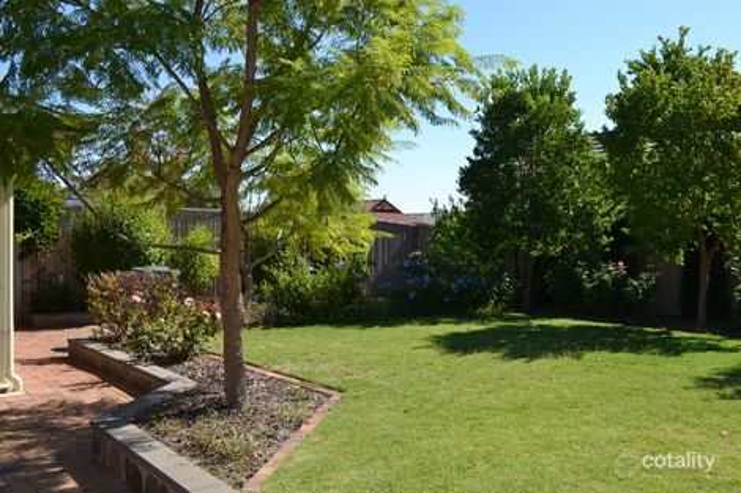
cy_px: 246
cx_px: 370
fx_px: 679
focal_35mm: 33
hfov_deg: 57.2
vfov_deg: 39.9
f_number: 8
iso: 100
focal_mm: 22
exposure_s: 1/200
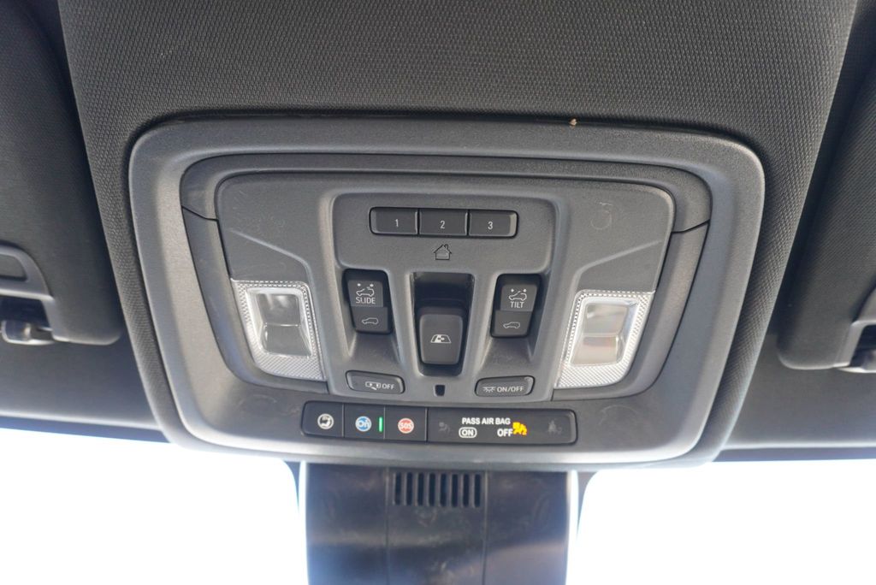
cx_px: 438
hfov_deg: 73.7
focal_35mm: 24
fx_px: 584
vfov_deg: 53.2
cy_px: 292
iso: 800
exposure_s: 1/60
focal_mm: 16
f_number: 4
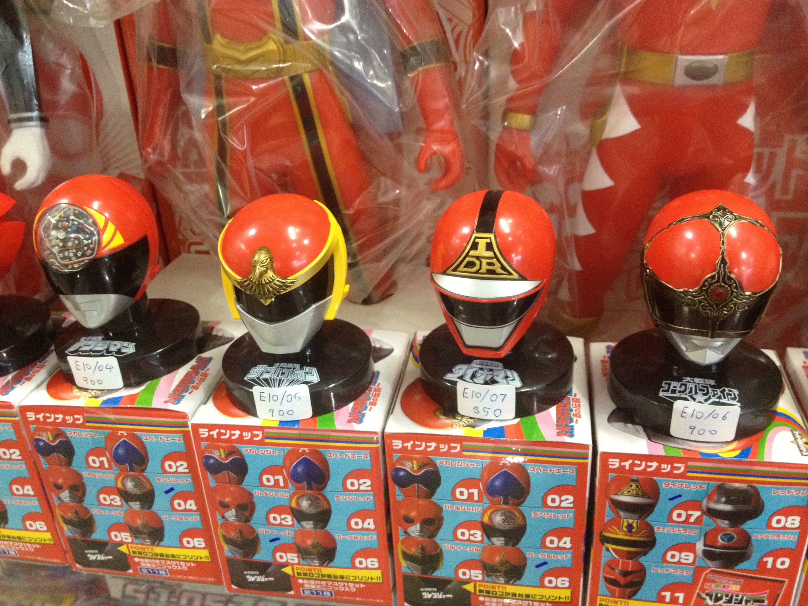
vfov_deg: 40.7
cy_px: 303
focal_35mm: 35
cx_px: 404
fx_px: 817
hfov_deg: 52.6
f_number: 2.4
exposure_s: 1/20
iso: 400
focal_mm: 4.28
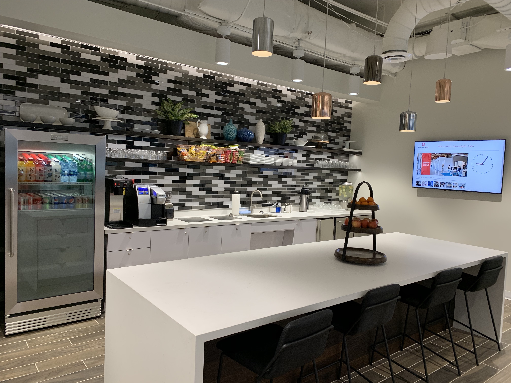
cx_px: 256
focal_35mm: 26
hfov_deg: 67.3
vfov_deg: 53.1
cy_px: 192
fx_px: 384
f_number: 1.8
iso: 100
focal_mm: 4.25
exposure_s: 1/60
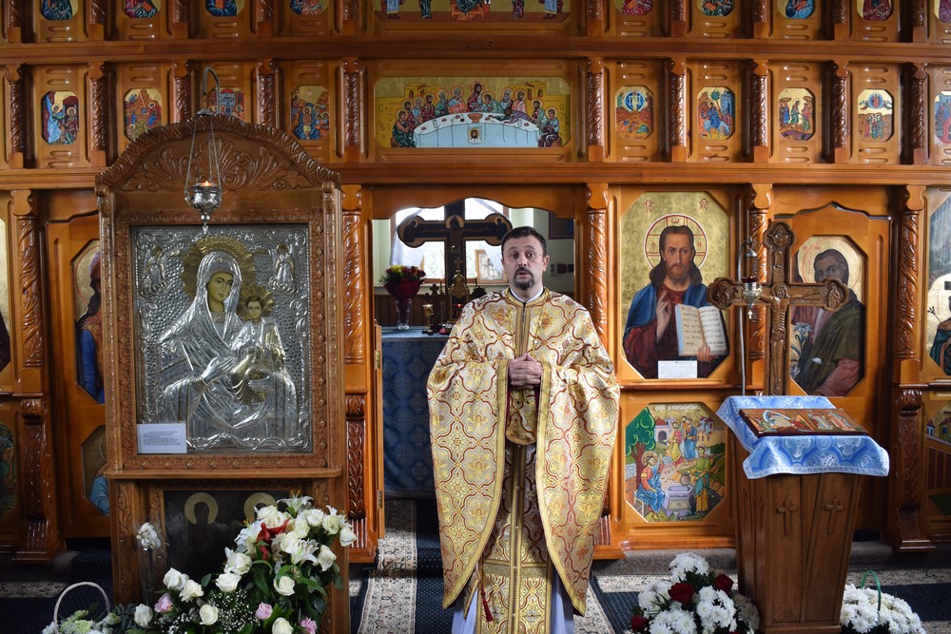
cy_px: 346
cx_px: 441
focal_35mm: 36
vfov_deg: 36.9
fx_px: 951
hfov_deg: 53.1
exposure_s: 1/80
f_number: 4.5
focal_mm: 20
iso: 400
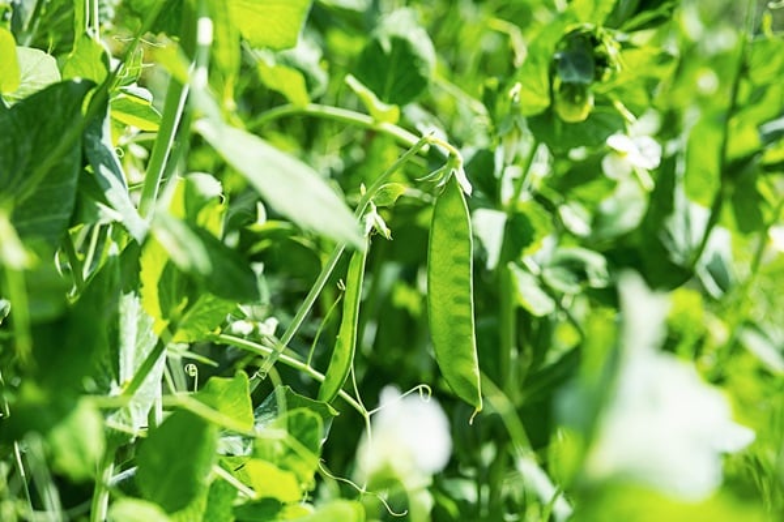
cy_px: 261
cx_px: 392
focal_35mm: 75
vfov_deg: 18.2
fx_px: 1633
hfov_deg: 27.0
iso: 160
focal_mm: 50
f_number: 4
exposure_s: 1/1000
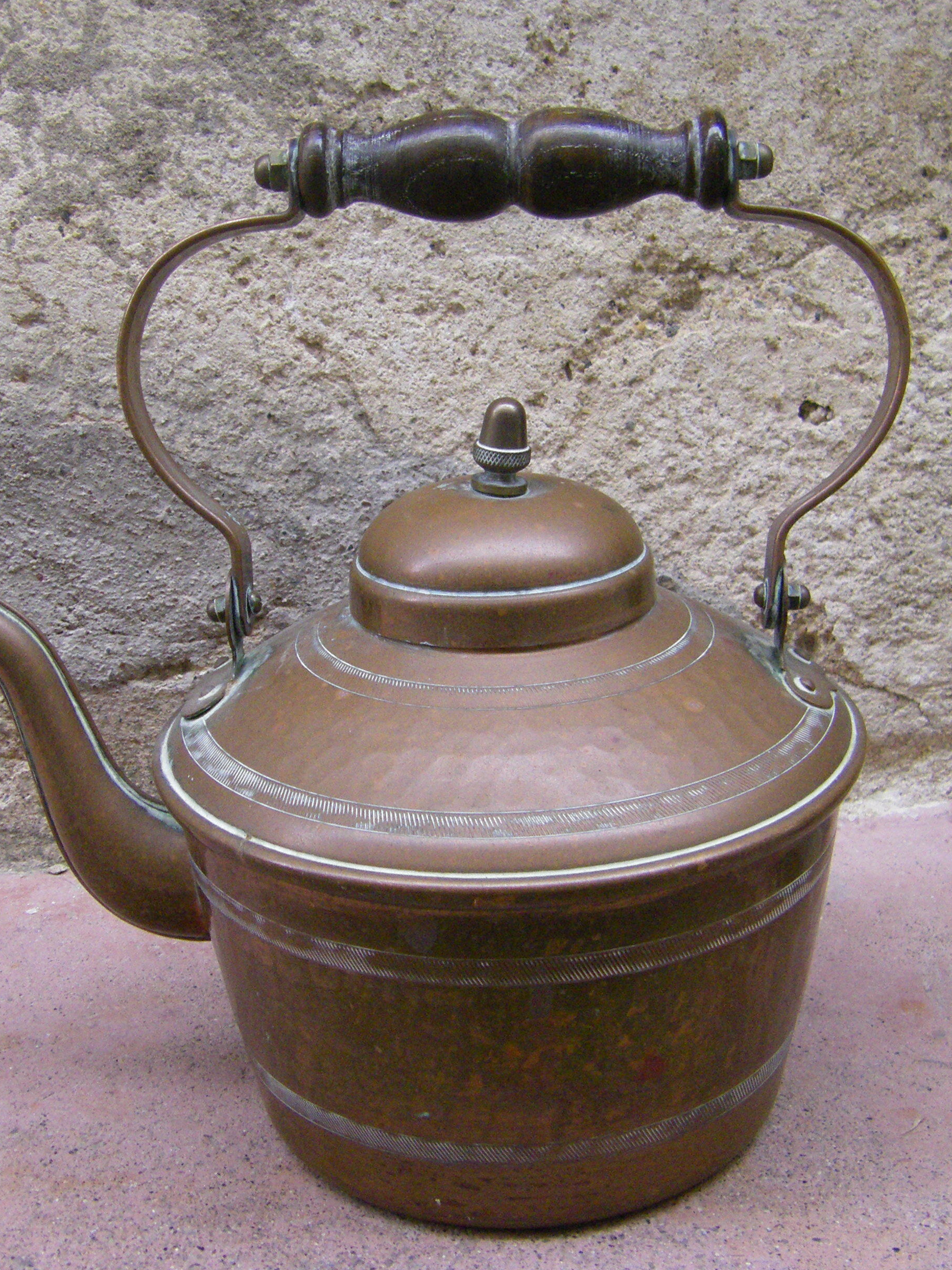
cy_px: 634
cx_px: 470
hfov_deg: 28.6
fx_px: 1870
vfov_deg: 37.5
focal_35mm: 51
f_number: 3.5
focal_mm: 6.3
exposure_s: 1/50
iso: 400
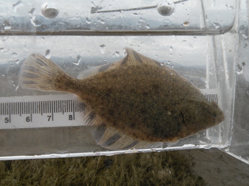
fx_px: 237
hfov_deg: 55.4
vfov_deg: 42.9
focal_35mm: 33
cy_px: 93
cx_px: 124
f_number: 6.3
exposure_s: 1/207
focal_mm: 5.8
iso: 64
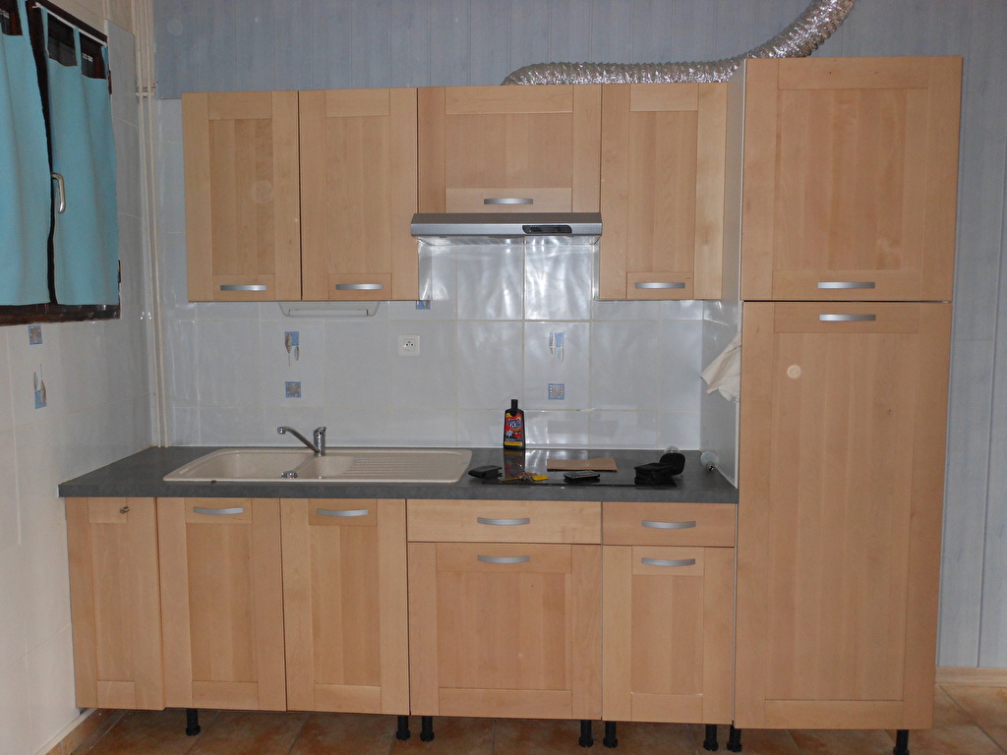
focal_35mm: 28
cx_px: 504
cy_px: 378
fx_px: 815
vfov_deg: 49.7
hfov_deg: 63.4
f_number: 3.7
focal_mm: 5
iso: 200
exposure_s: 1/25
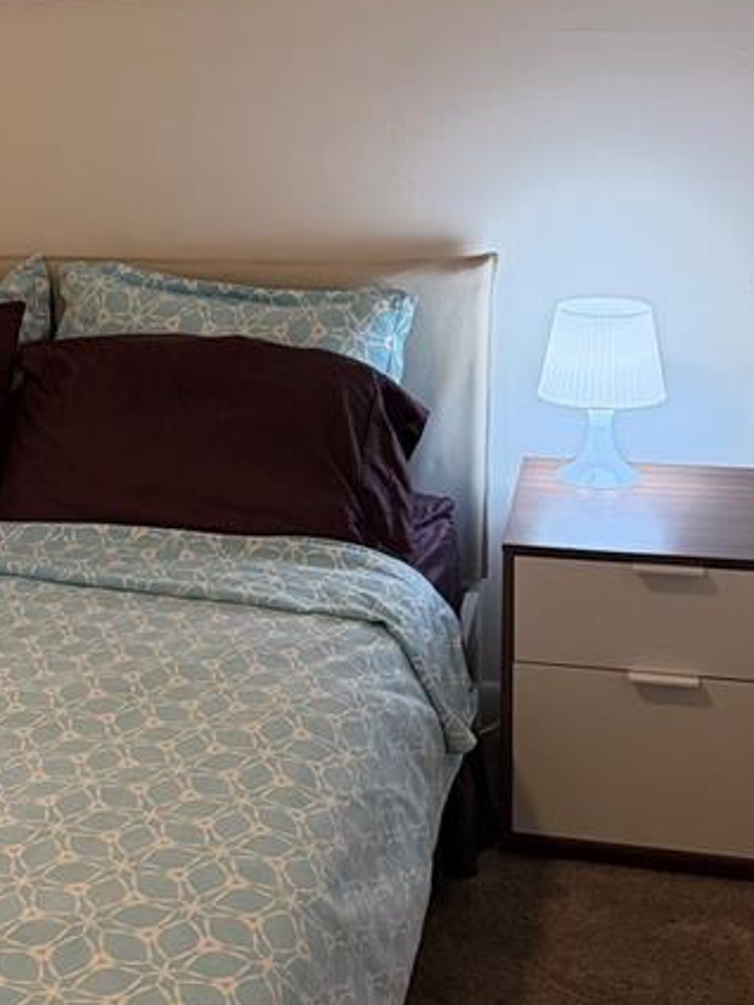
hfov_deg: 20.3
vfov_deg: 28.4
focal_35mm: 68
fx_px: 1975
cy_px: 332
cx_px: -140
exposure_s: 1/120
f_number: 1.78
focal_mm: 6.76
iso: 320
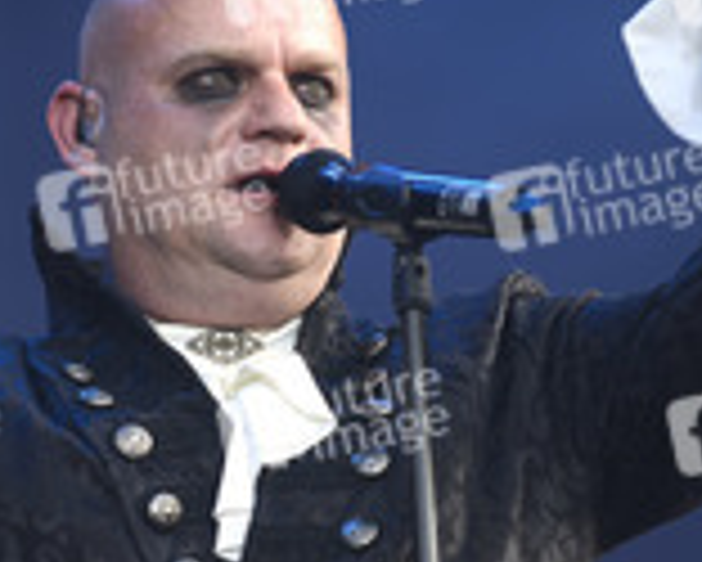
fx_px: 9023
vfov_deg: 3.6
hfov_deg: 4.5
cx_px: 214
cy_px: 310
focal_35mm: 434
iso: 100
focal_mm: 160
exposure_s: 1/400
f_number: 2.8
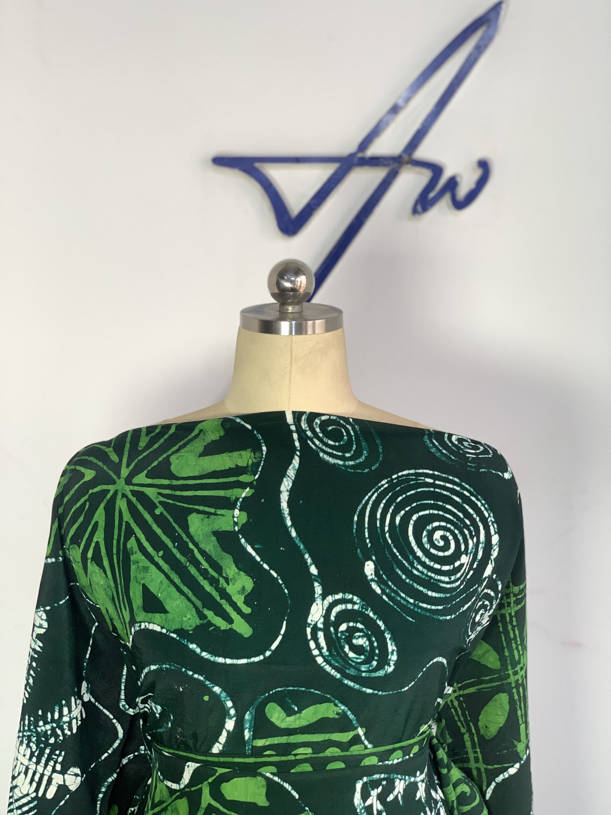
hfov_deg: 28.0
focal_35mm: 52
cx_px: 306
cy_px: 408
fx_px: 1224
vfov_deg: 36.8
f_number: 2.4
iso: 64
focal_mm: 6
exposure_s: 1/96
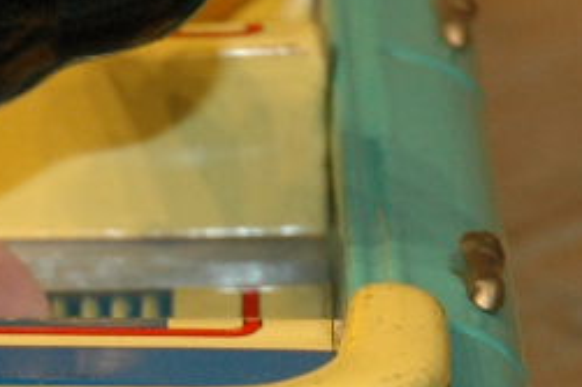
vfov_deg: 3.5
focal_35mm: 396
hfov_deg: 5.2
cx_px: -128
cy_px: 584
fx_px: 6398
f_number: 4.5
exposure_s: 1/100
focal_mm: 44
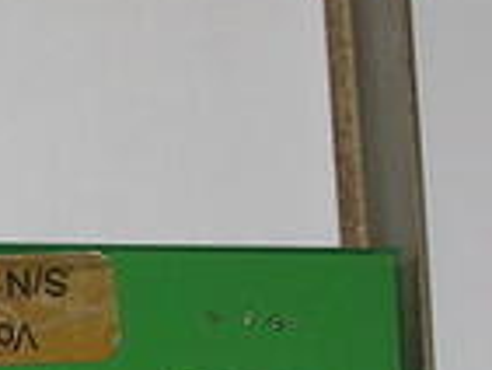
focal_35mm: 332
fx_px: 4723
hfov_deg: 5.8
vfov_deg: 4.5
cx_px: -569
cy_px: 367
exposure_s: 1/60.1
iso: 50
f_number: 3.8
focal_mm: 11.1
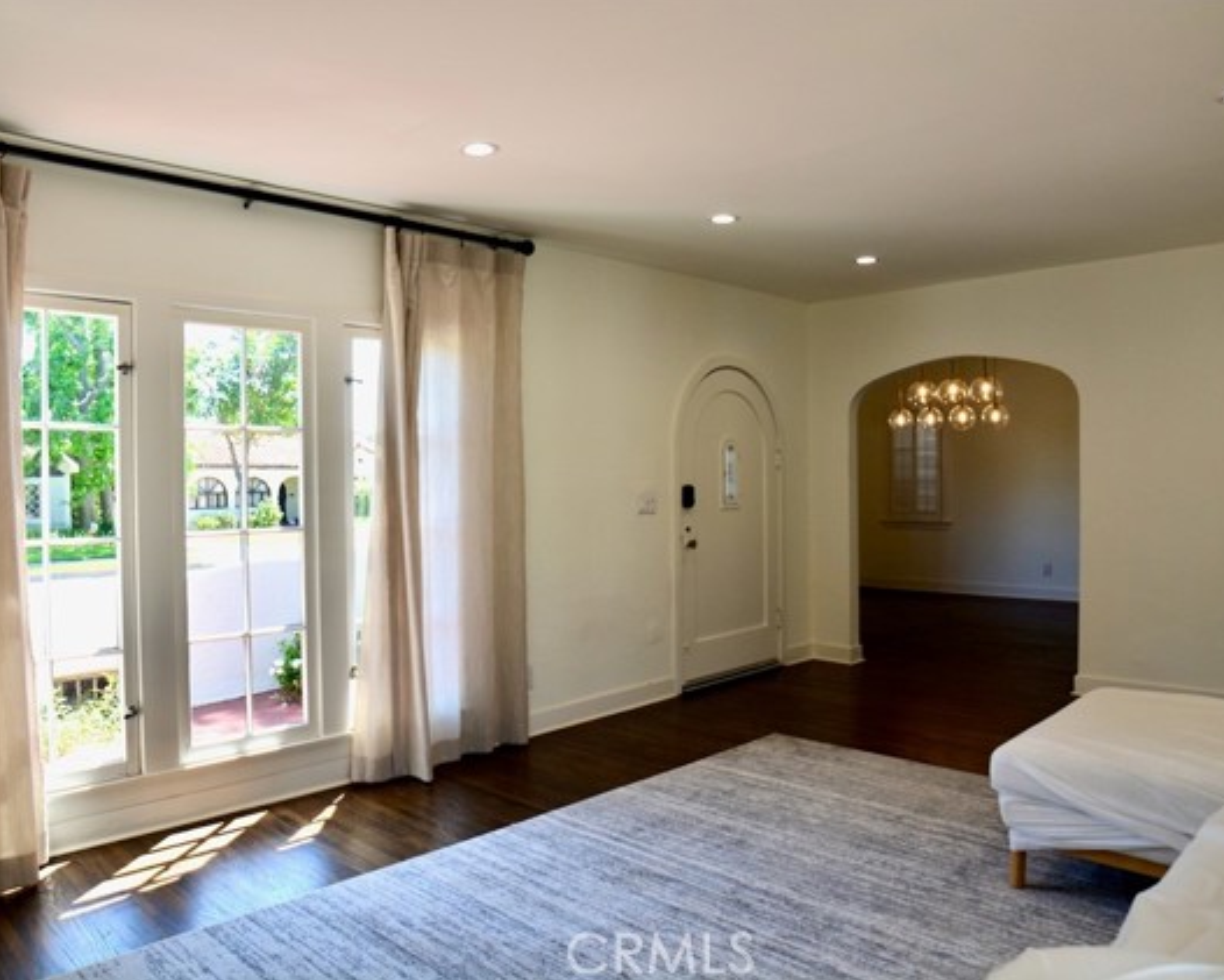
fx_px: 870
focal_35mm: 24
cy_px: 490
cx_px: 533
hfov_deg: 70.0
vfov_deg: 58.8
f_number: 6.3
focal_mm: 14
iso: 200
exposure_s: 1/160
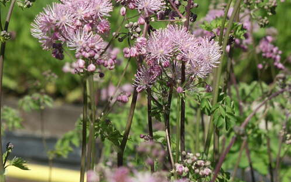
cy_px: 20
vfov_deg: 5.4
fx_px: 1943
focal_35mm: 245
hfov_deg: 8.6
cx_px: 146
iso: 100
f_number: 5.6
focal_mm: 43.67
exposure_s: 1/750
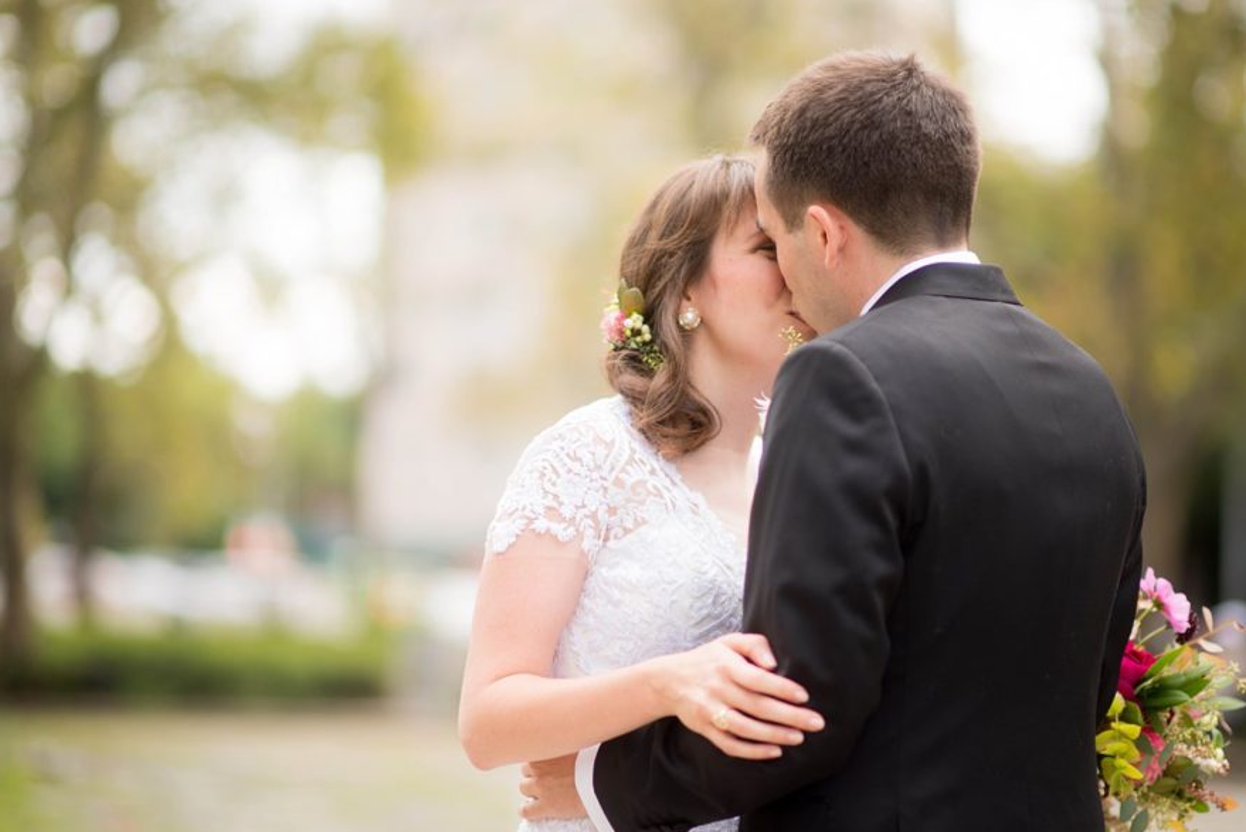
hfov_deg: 20.6
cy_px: 391
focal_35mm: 99
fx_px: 3428
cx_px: 665
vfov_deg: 13.8
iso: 160
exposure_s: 1/1250
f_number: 1.4
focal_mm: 85
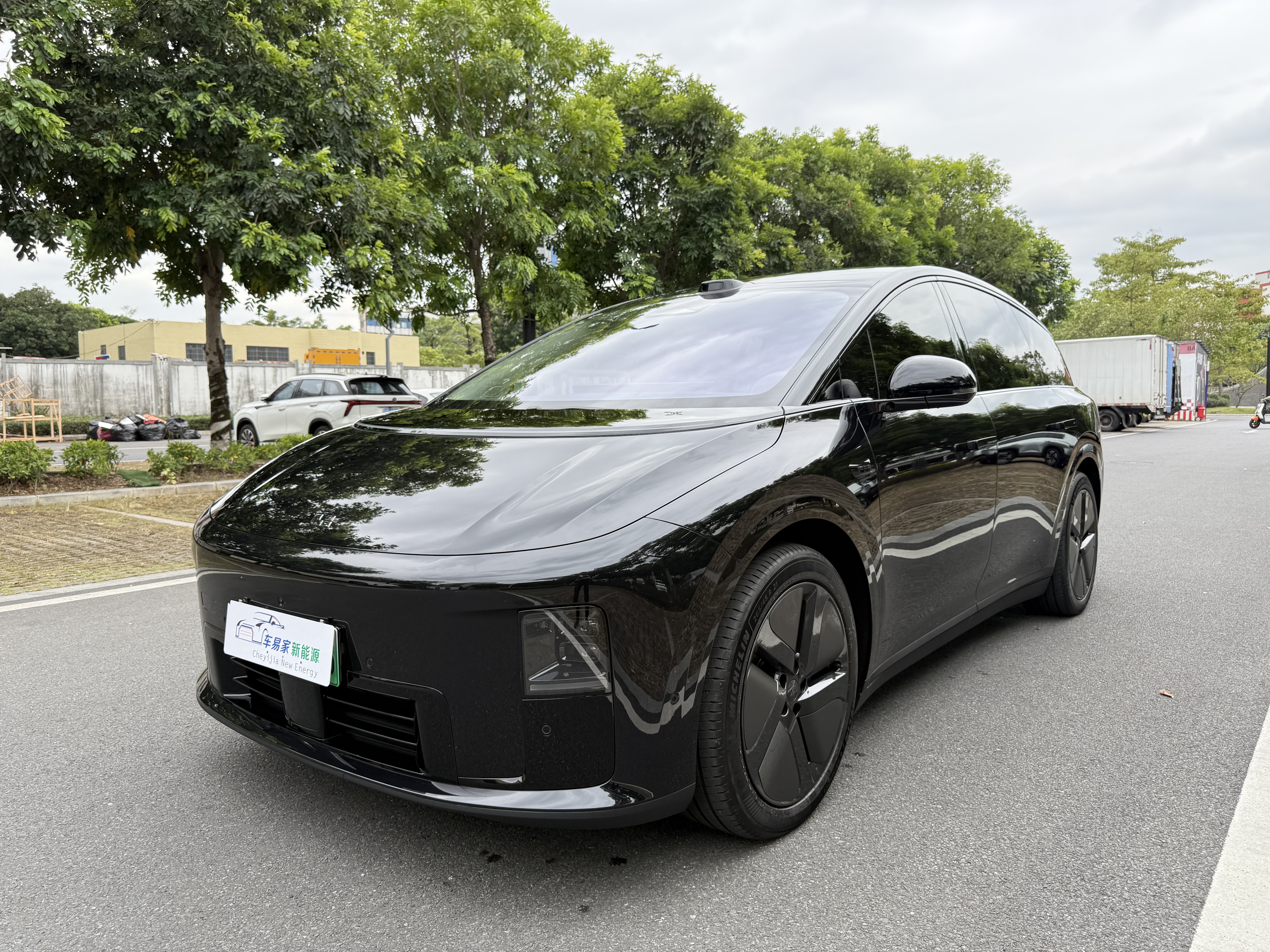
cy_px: 476
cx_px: 635
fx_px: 881
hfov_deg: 71.6
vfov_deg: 56.8
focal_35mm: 24
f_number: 1.78
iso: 80
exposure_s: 1/1091
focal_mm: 6.76
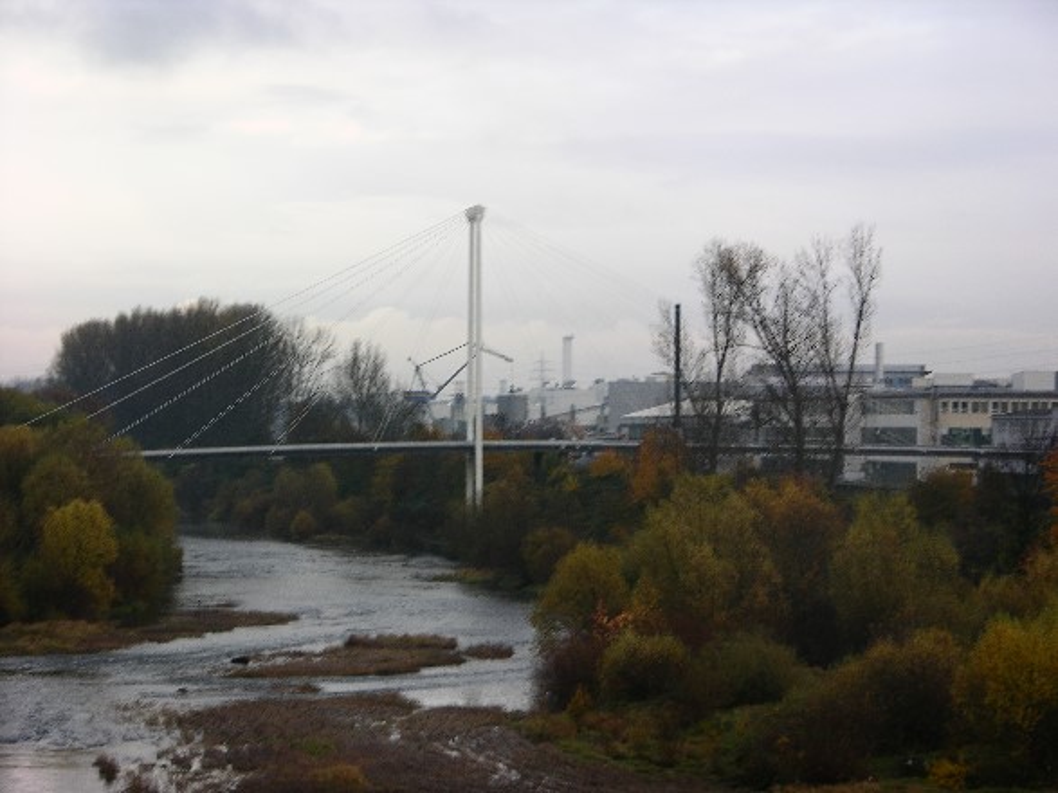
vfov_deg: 14.8
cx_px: 529
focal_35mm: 100
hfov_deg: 19.6
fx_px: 3056
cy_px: 396
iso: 50
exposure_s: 1/60
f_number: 3.6
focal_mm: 25.4
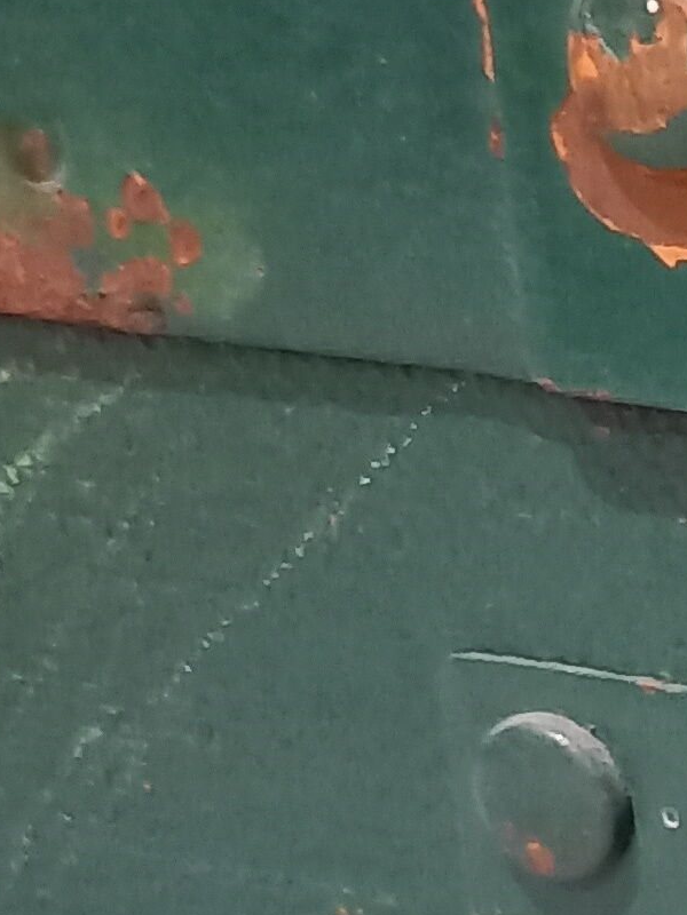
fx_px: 3308
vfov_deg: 15.4
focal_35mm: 125
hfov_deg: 11.1
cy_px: 939
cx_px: 1210
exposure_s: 1/14.3
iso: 2500
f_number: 2
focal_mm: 4.6
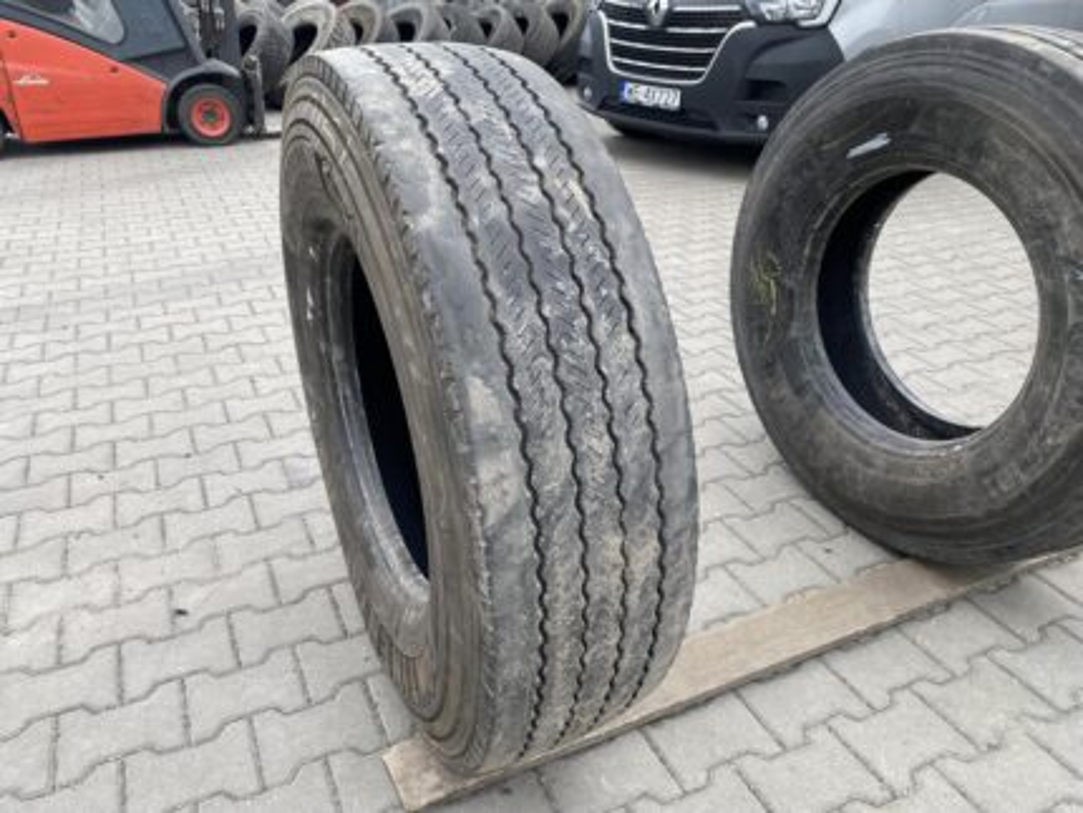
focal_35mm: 26
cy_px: 406
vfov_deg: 53.1
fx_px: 814
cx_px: 542
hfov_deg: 67.3
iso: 32
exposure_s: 1/467
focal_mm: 4.25
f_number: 1.8
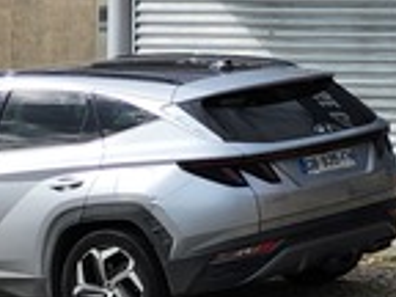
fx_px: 1865
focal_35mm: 163
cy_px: -50
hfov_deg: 9.4
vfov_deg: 9.0
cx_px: 1221
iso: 20
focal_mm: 5.4
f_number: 1.8
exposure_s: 1/1391
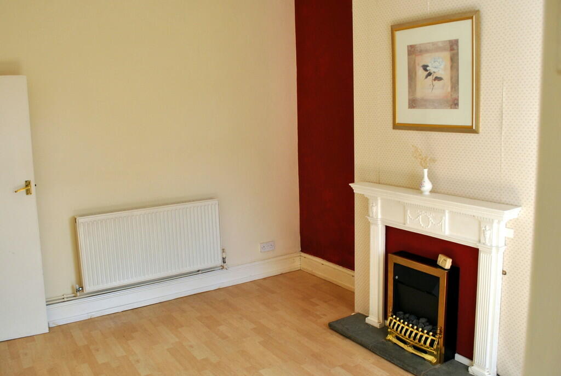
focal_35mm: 27
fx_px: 422
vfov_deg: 48.1
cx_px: 280
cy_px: 188
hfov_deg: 67.3
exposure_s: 1/100
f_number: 5
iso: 200
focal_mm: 18
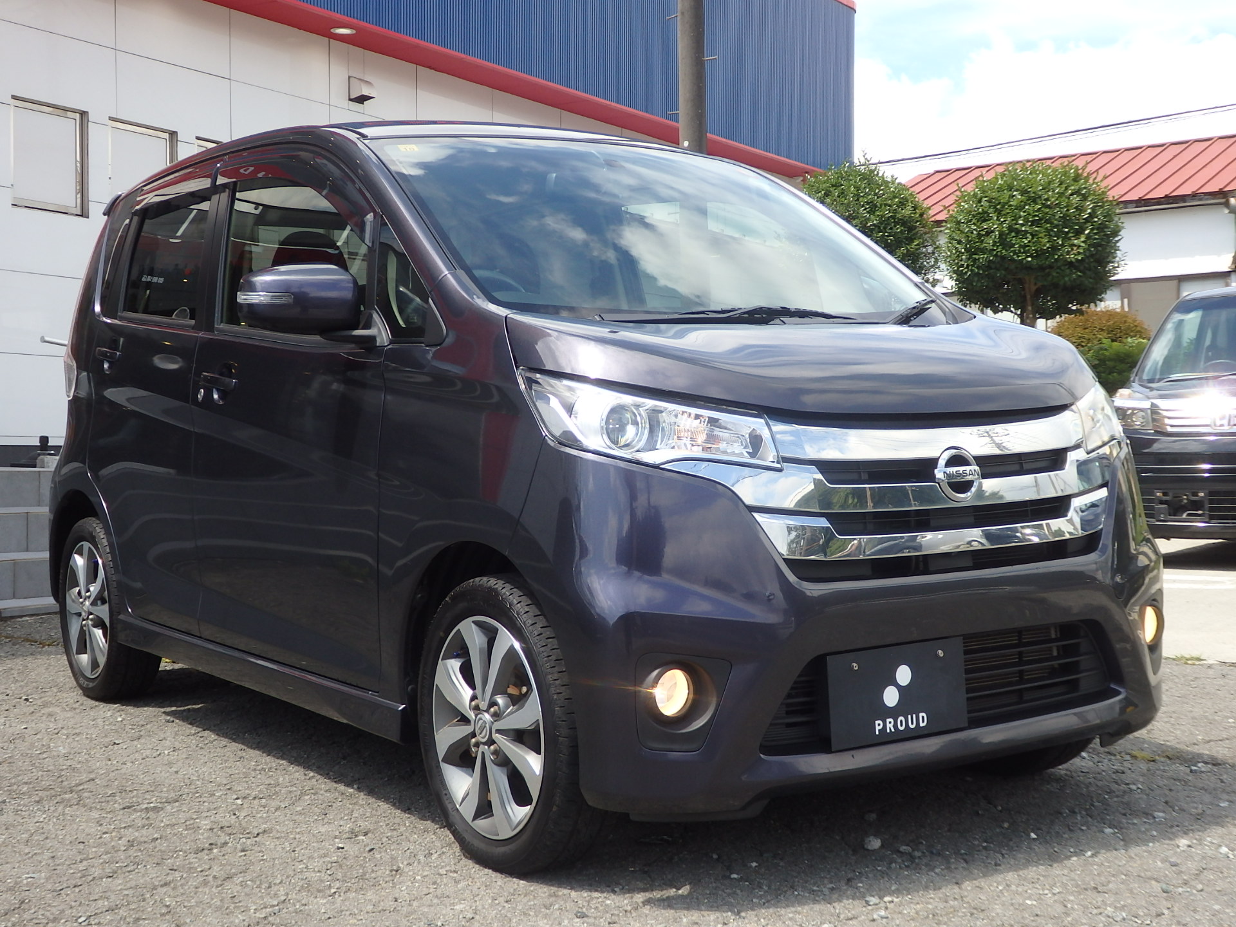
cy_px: 464
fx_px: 1607
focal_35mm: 45
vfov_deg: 32.2
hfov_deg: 42.1
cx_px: 618
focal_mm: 8
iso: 125
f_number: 3.8
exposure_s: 1/80
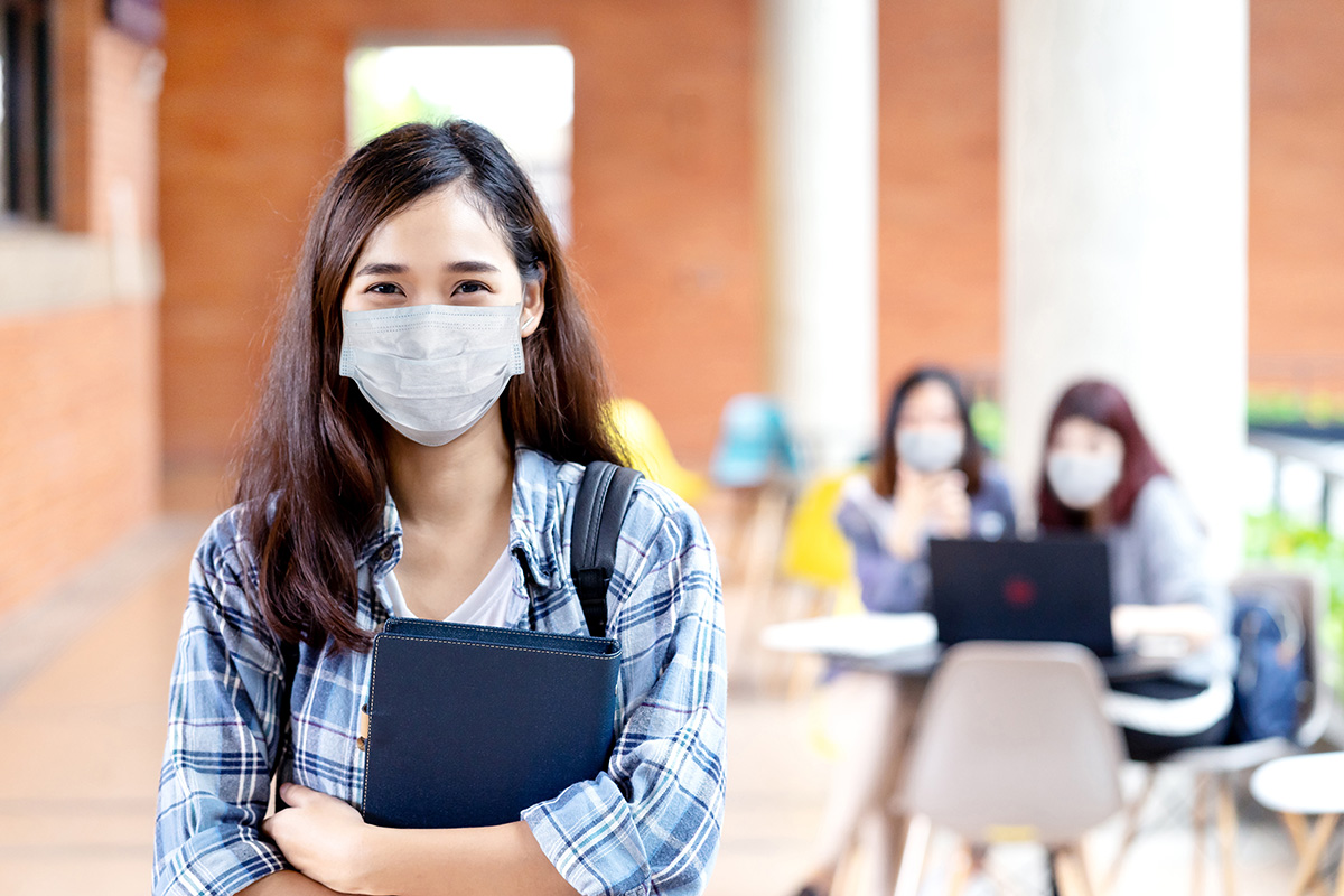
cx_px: 672
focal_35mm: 85
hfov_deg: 23.9
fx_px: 3173
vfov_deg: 16.1
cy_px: 448
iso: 500
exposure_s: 1/60
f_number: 3.5
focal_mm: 85
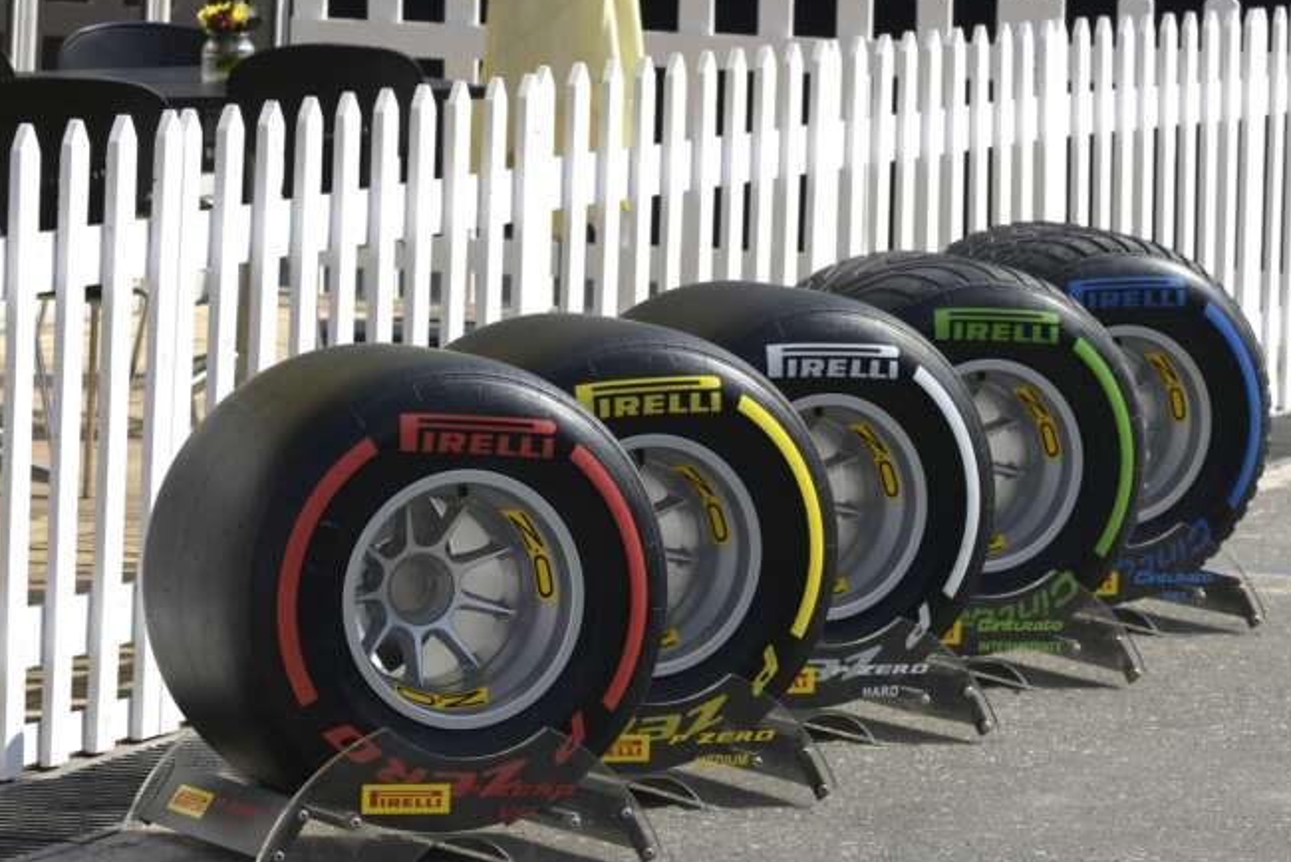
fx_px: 8897
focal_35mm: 248
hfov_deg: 8.3
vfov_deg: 5.5
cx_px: 699
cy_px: 497
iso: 400
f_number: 16
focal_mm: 210
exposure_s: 1/400
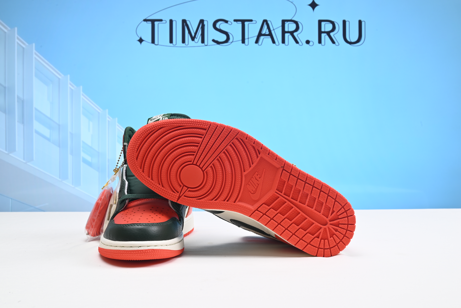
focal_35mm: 37
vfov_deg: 36.0
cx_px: 230
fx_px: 474
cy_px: 154
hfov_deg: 51.9
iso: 100
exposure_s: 1/2
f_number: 16
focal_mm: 37
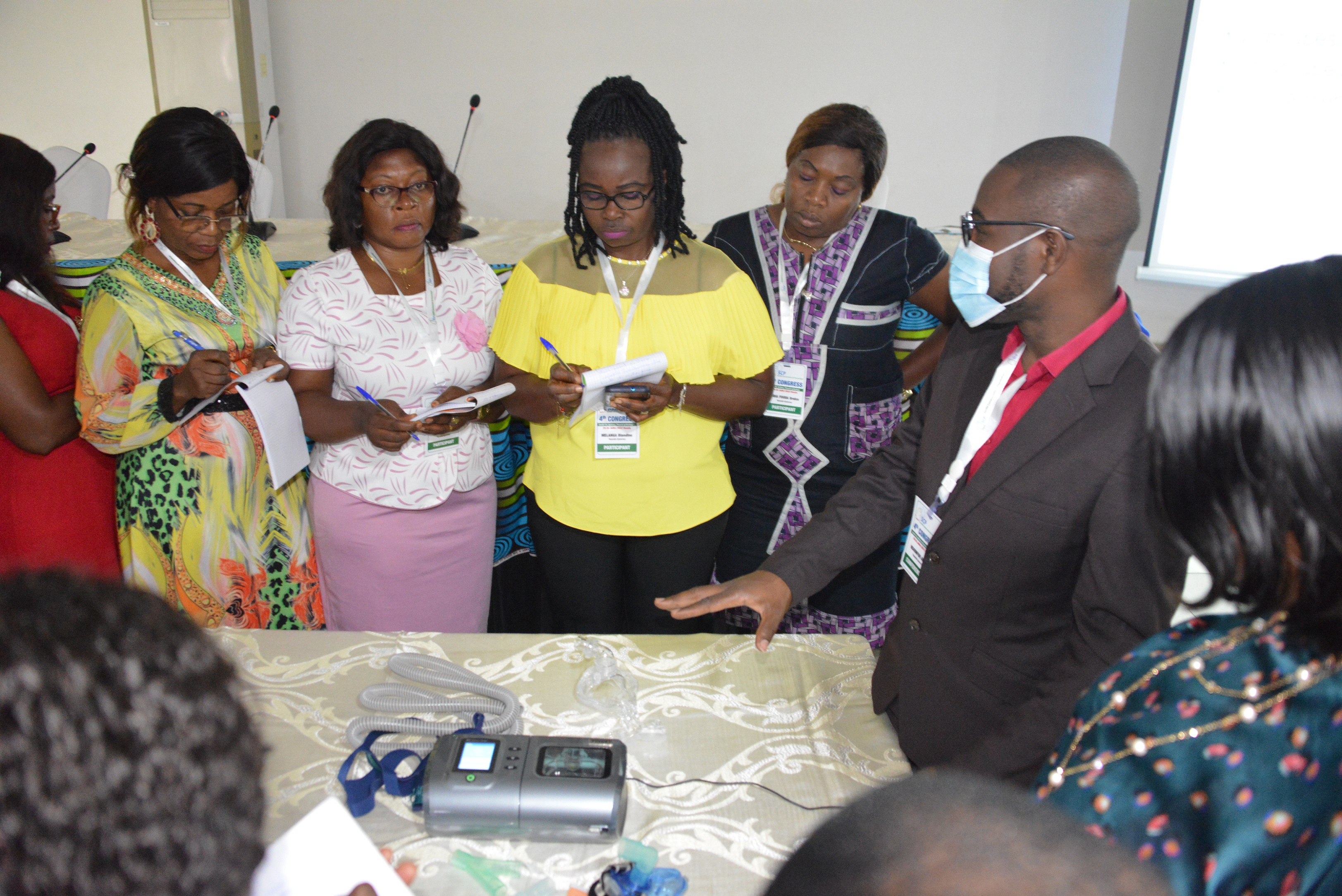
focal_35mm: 28
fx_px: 1044
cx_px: 671
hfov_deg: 65.5
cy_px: 448
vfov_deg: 46.4
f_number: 3.5
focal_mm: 28
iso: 6400
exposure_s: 1/60
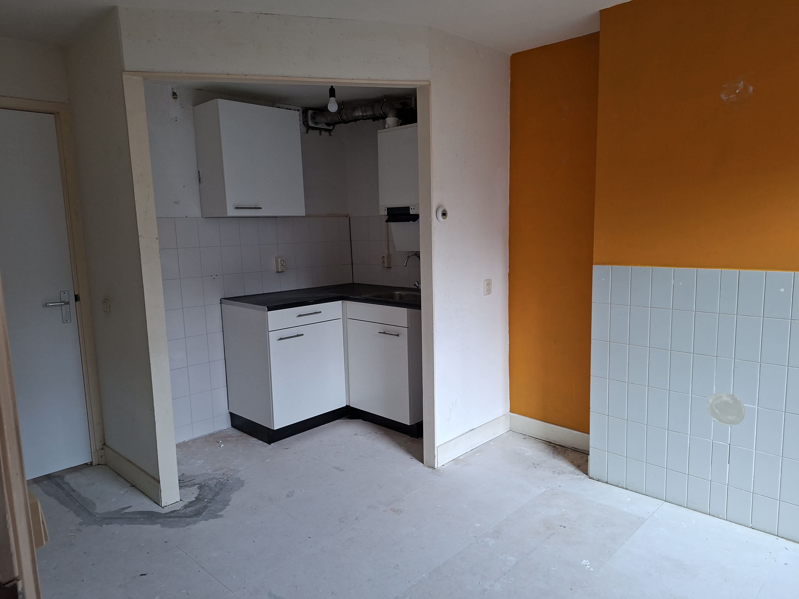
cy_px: 300
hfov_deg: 73.9
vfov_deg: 58.9
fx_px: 531
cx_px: 400
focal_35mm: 23
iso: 160
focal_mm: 5.5
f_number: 1.8
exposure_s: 1/100
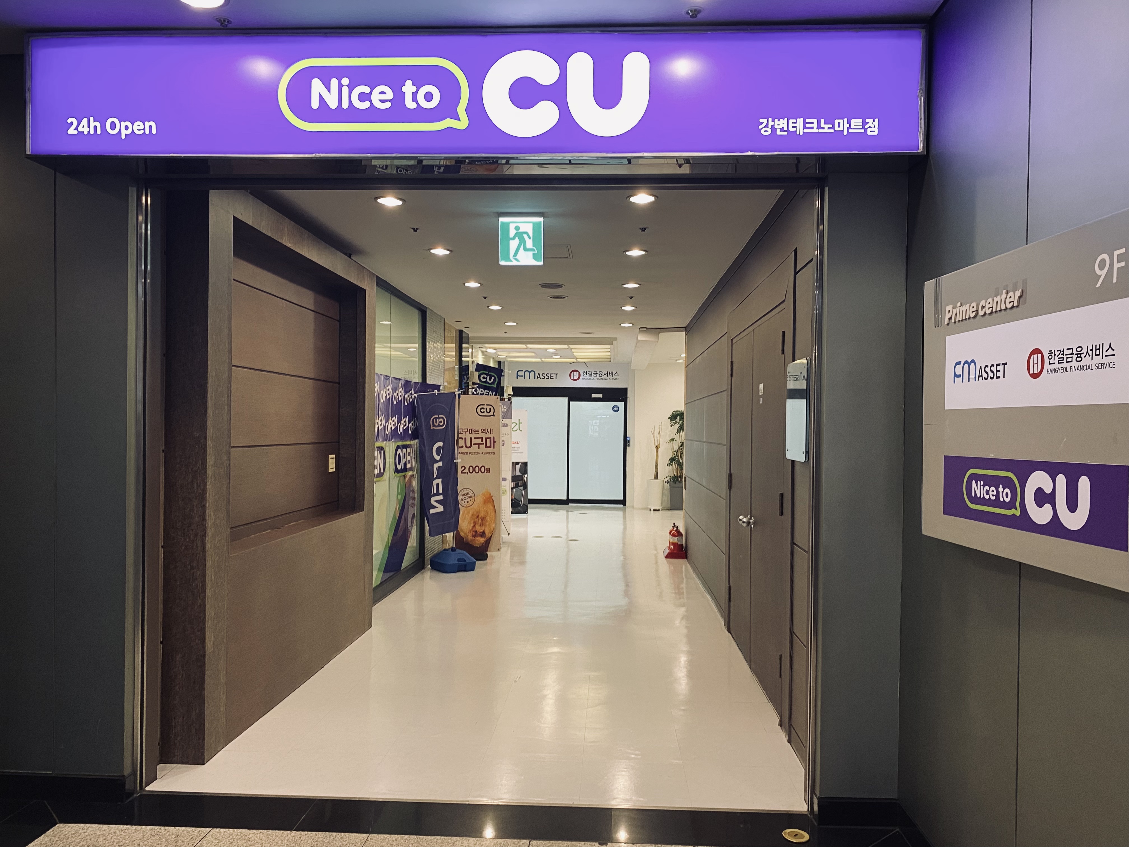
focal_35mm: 26
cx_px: 564
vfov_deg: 53.1
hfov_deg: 67.3
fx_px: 848
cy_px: 424
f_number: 1.8
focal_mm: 4.25
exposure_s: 1/60
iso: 200
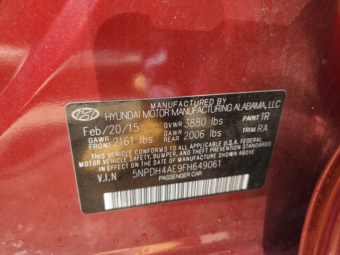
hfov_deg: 67.3
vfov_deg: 53.1
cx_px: 170
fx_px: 255
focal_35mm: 26
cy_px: 128
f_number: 1.5
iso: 50
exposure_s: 1/143
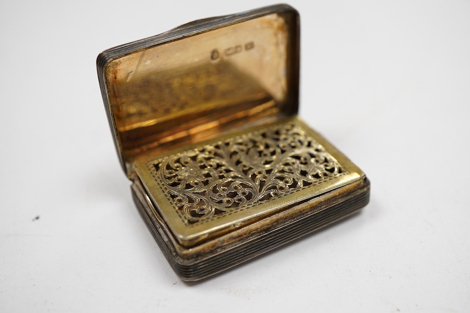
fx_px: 587
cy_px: 156
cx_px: 235
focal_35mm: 45
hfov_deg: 43.6
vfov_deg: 29.9
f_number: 9
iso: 800
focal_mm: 30
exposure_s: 1/125
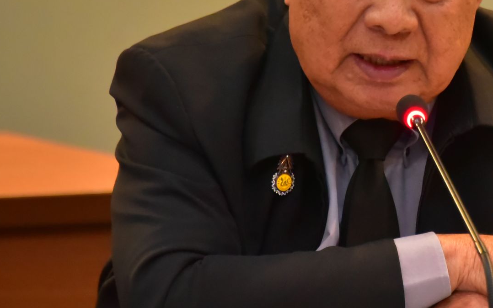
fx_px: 7941
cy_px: 120
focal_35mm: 591
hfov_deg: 3.6
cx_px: 412
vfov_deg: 2.2
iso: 6400
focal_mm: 250
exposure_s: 1/125
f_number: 5.6
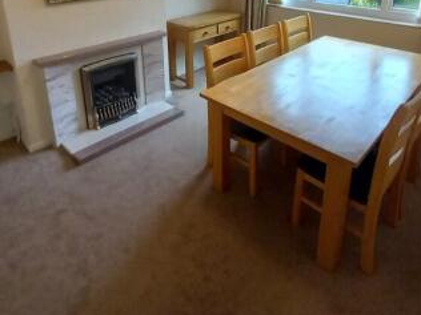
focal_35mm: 24
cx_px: 218
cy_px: 38
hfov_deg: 71.6
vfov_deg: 51.0
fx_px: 292
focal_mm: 1.13
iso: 160
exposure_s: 1/50
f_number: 2.2
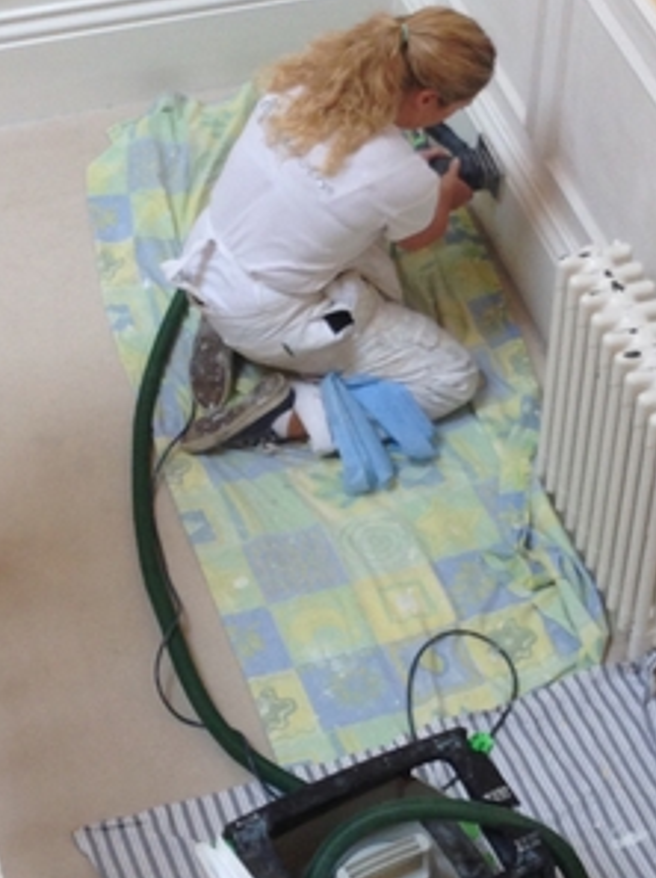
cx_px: 431
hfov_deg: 16.5
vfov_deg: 22.0
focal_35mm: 89
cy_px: 355
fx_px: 2254
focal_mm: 4.12
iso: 64
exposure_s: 1/60
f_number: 2.4
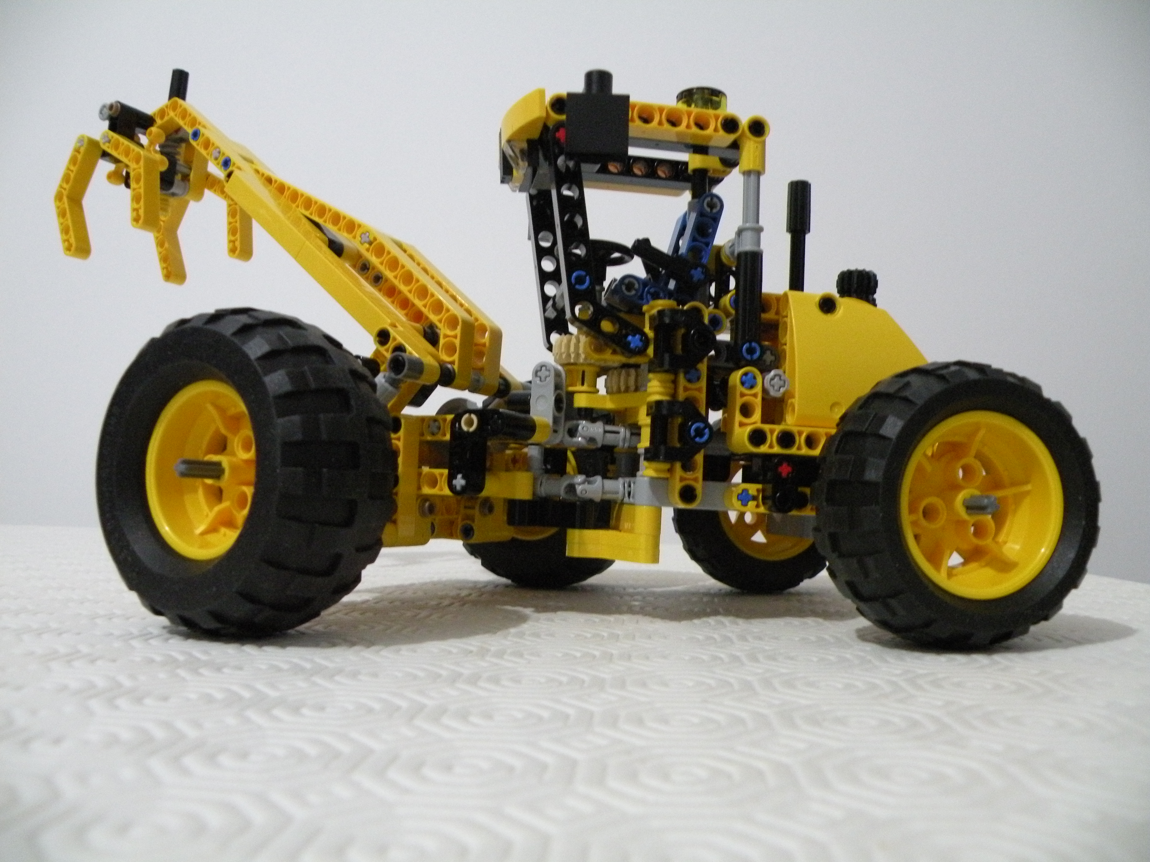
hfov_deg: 65.3
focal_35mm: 27
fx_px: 897
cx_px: 575
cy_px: 431
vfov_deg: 51.4
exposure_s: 1/10.5
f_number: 2.8
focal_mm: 4.7
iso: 400
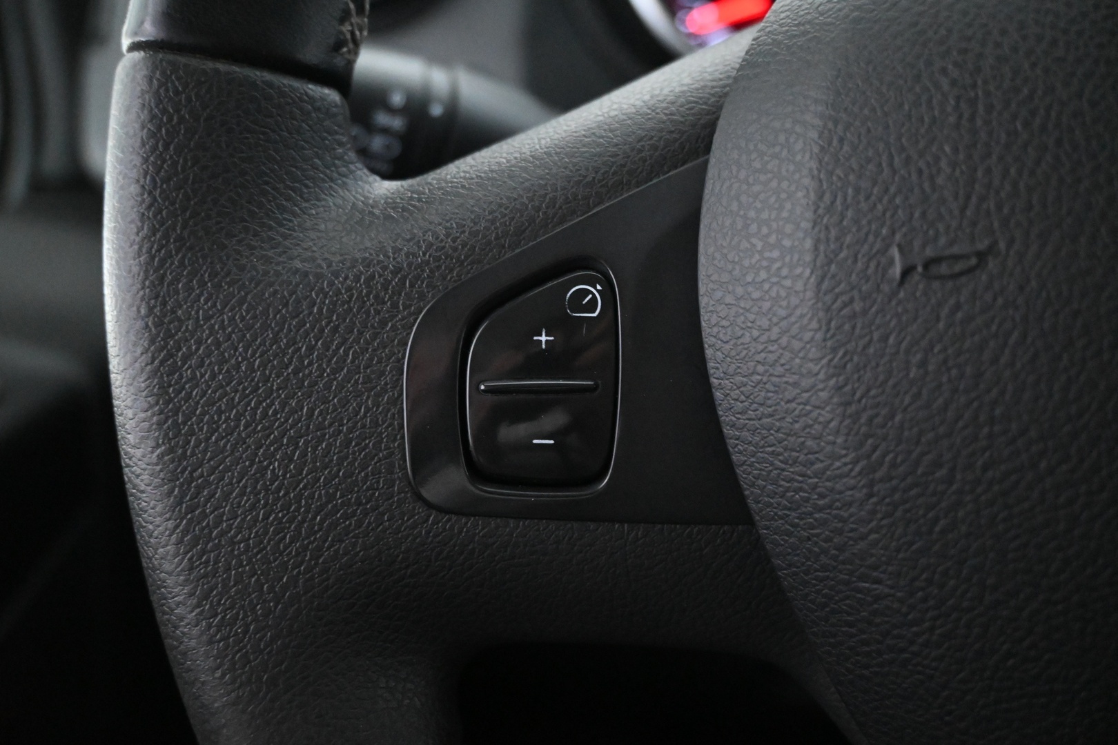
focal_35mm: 33
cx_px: 559
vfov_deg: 40.0
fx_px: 1025
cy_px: 372
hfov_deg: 57.2
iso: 9000
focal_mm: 22
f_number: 4
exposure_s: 1/40
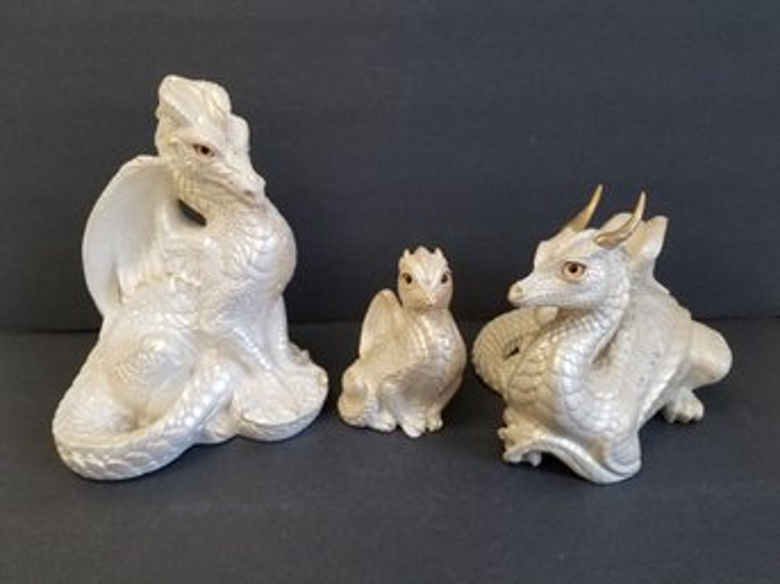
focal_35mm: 26
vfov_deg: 53.0
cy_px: 292
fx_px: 586
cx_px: 390
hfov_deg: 67.3
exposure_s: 1/60
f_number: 1.7
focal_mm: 4.25
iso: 80
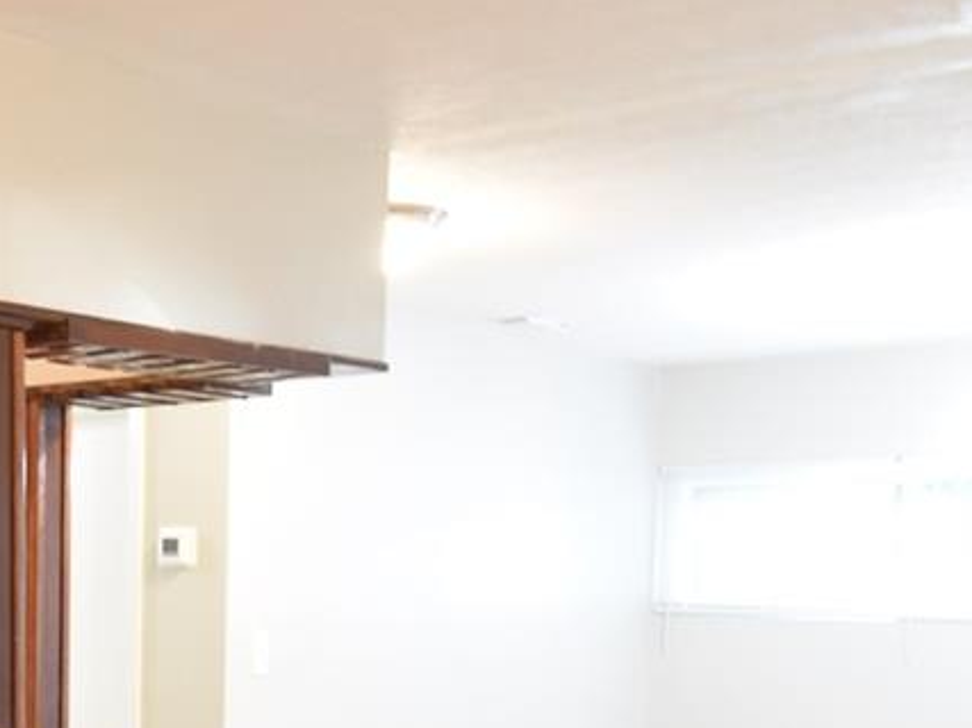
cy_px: 696
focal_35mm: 54
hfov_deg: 33.2
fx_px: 1516
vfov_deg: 25.9
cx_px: 50
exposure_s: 1/20
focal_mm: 10
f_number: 3.5
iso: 800
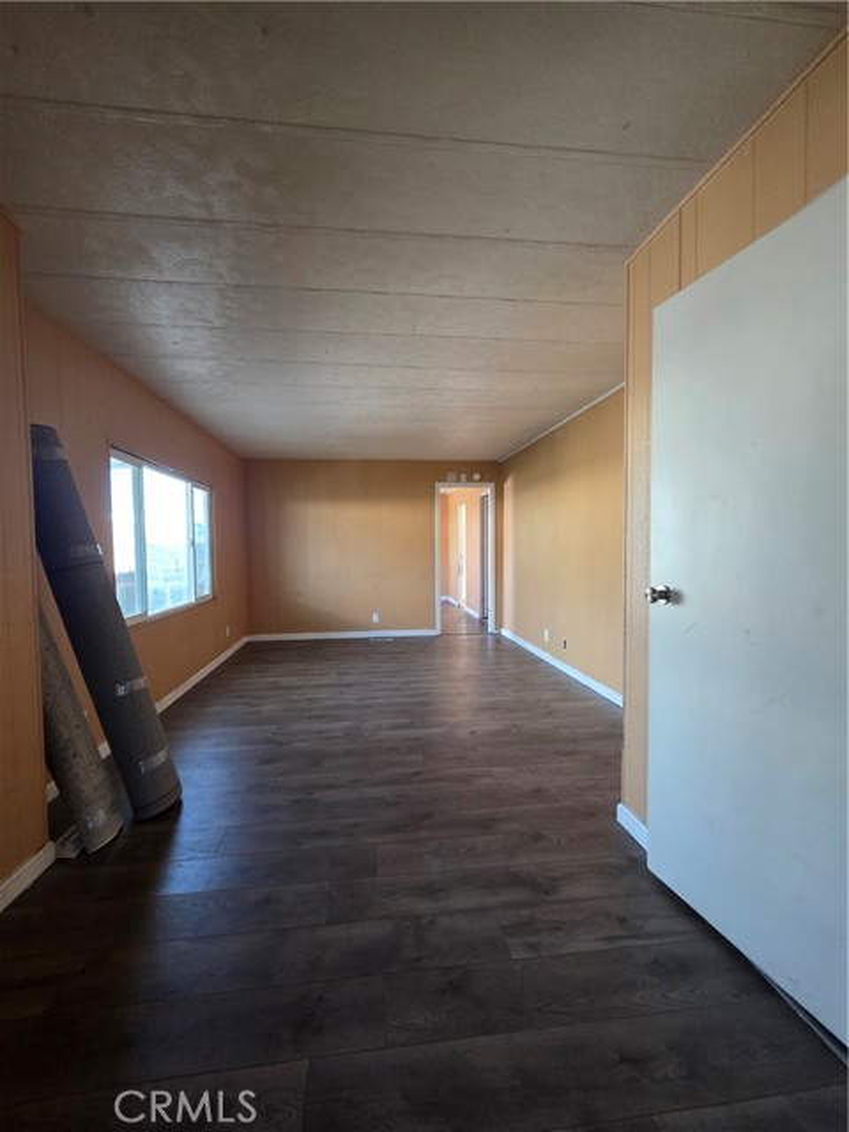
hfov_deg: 89.9
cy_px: 566
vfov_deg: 106.2
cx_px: 424
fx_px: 425
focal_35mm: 13
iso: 320
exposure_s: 1/60
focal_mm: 2.2
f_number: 1.9
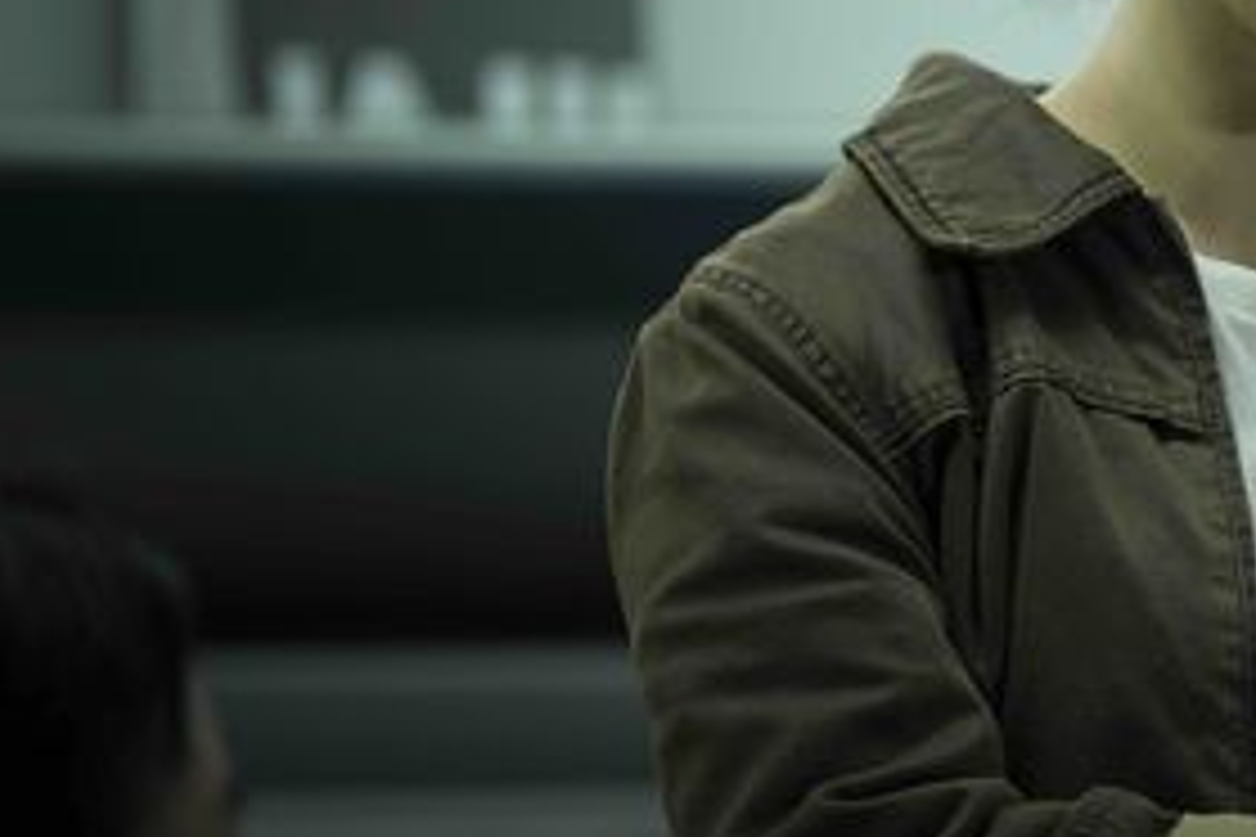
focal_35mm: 327
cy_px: 180
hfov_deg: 6.3
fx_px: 11408
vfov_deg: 4.2
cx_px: 1166
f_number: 2.8
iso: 3200
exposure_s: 1/250
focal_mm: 152
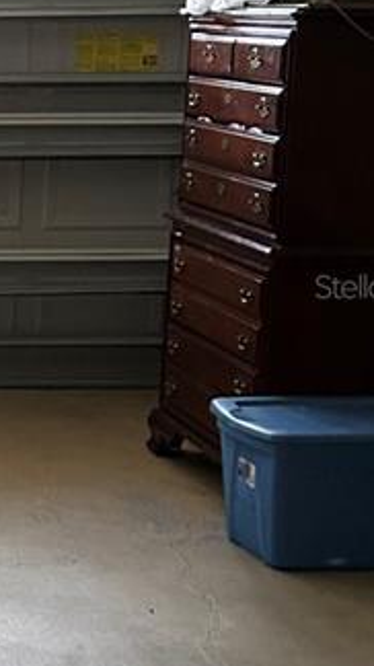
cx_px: -464
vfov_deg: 20.4
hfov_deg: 10.3
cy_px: 286
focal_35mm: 105
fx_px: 1853
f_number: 1.5
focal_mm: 5.7
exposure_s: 1/40
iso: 500
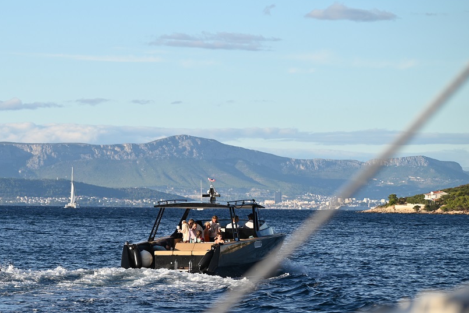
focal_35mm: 197
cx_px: 106
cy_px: 221
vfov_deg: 7.0
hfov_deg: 10.4
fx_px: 2567
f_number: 5.6
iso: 125
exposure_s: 1/500
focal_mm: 122
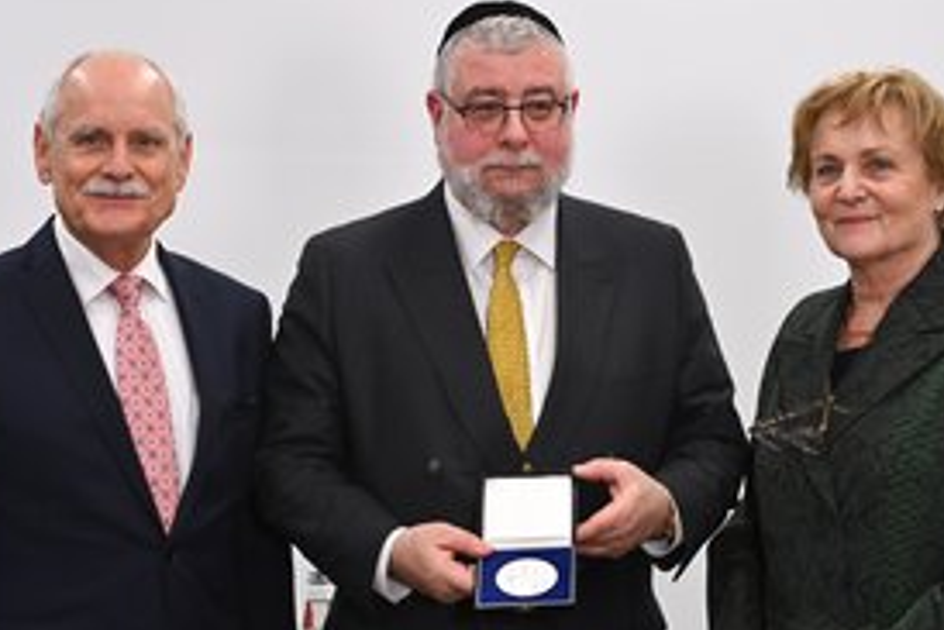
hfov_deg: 13.3
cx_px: 500
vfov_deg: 8.9
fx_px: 4040
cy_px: 396
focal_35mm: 154
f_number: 3.5
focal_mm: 102
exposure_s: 1/320
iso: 1250
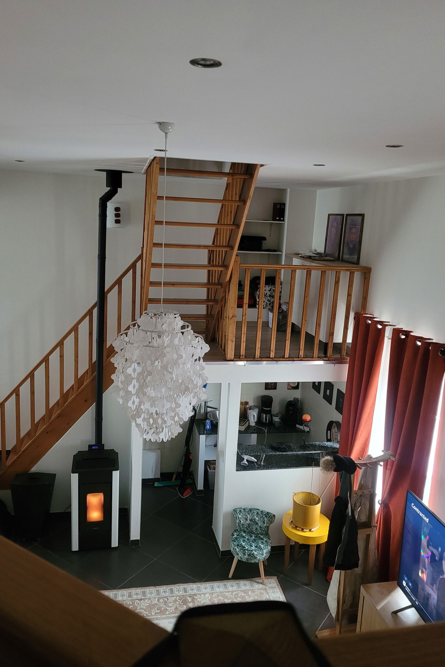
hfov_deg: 46.4
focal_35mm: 28
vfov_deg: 65.5
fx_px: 519
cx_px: 216
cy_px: 335
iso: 640
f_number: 1.8
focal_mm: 5.4
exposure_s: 1/24
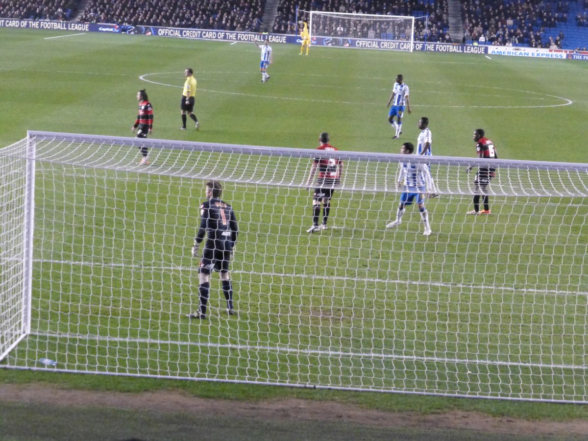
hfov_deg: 19.3
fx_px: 1733
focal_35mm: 102
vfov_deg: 14.5
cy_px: 220
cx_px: 294
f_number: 5.3
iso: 1600
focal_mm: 18.2
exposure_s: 1/50
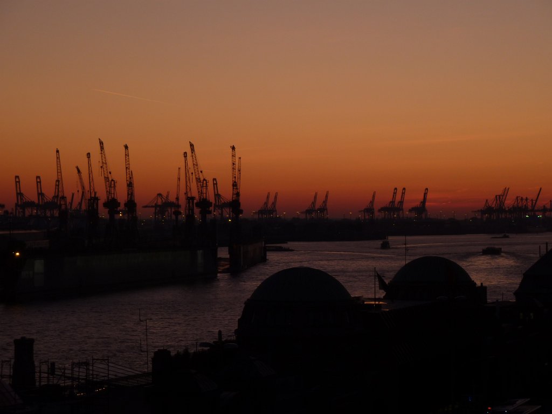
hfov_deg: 17.7
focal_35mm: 111
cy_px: 207
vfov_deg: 13.3
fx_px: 1770
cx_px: 276
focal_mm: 18.2
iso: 80
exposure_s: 1/60
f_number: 4.4
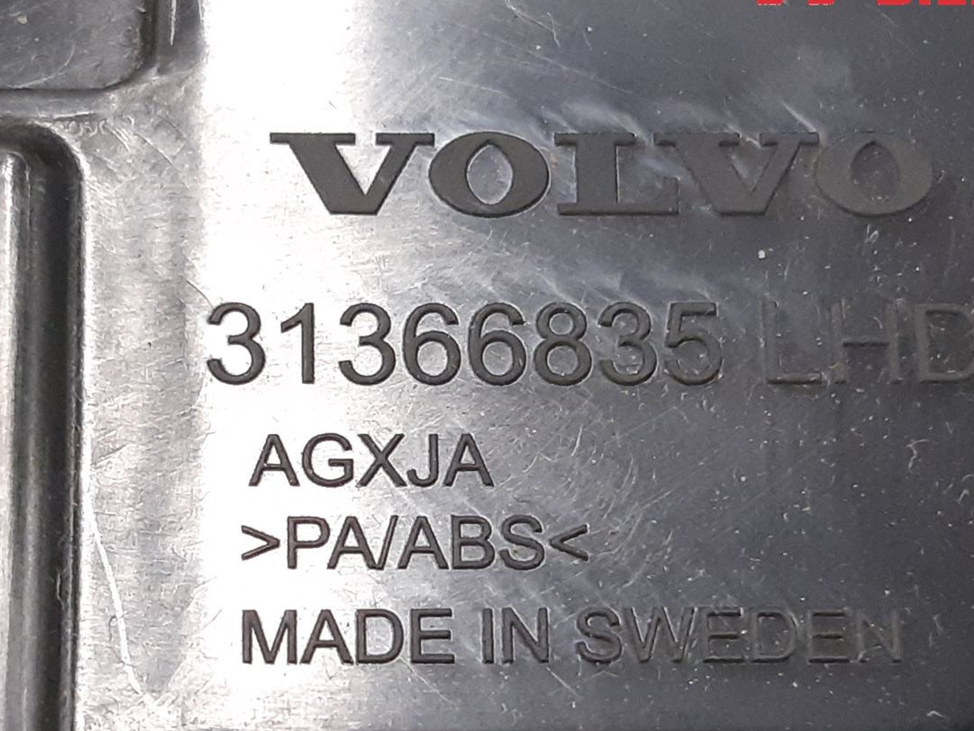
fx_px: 1379
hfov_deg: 38.8
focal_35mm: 49
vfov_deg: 29.2
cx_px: 389
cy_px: 542
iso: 320
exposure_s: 1/50
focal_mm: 3.93
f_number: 1.7
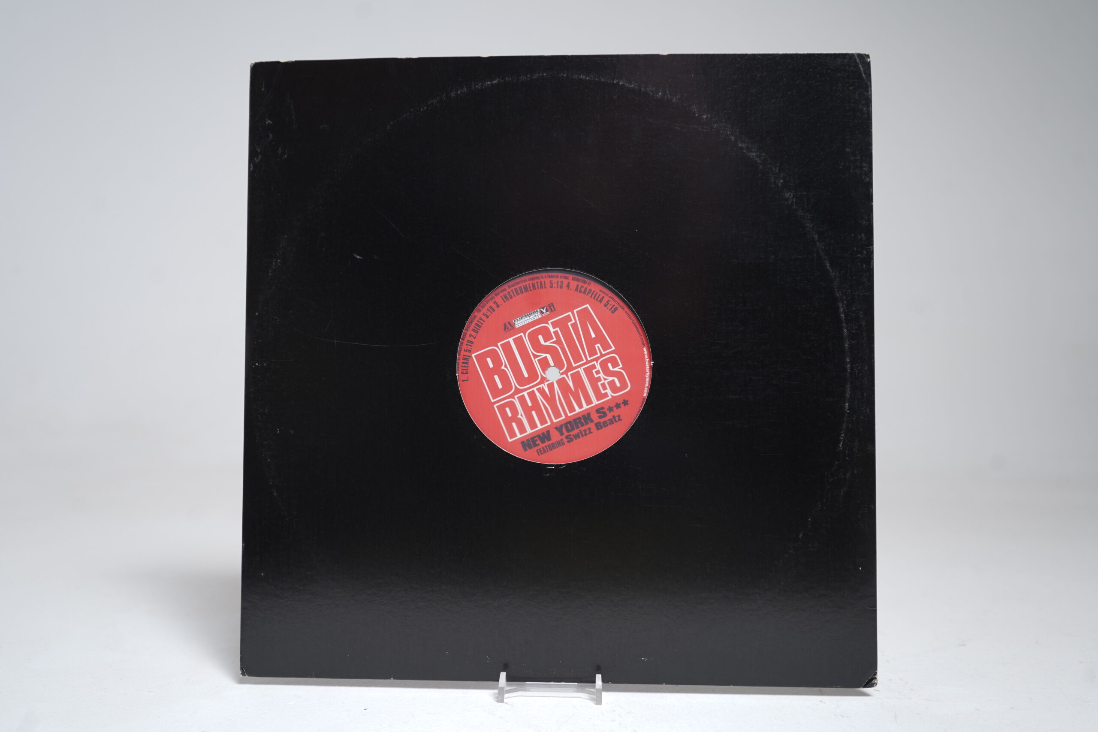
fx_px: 915
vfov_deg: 43.6
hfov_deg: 61.9
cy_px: 366
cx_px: 549
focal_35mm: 30
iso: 64
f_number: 5
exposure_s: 1/3
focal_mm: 30
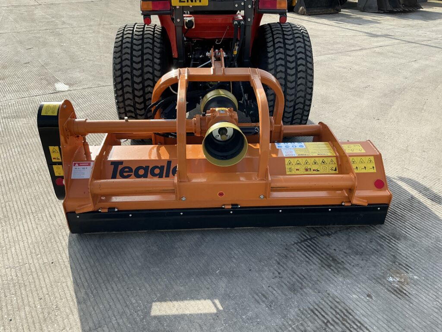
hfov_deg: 63.4
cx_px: 221
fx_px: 358
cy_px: 166
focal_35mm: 28
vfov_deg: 49.7
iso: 25
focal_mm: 3
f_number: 1.8
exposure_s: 1/842
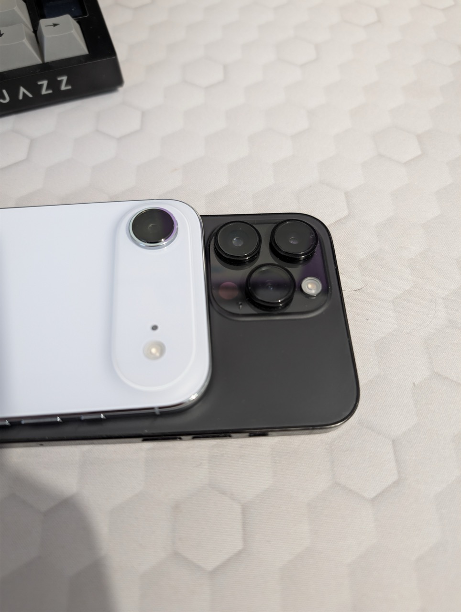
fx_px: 425
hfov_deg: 56.9
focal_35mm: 24
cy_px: 306
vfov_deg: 71.5
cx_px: 230
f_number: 1.68
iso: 327
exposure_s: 1/25
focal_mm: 6.9
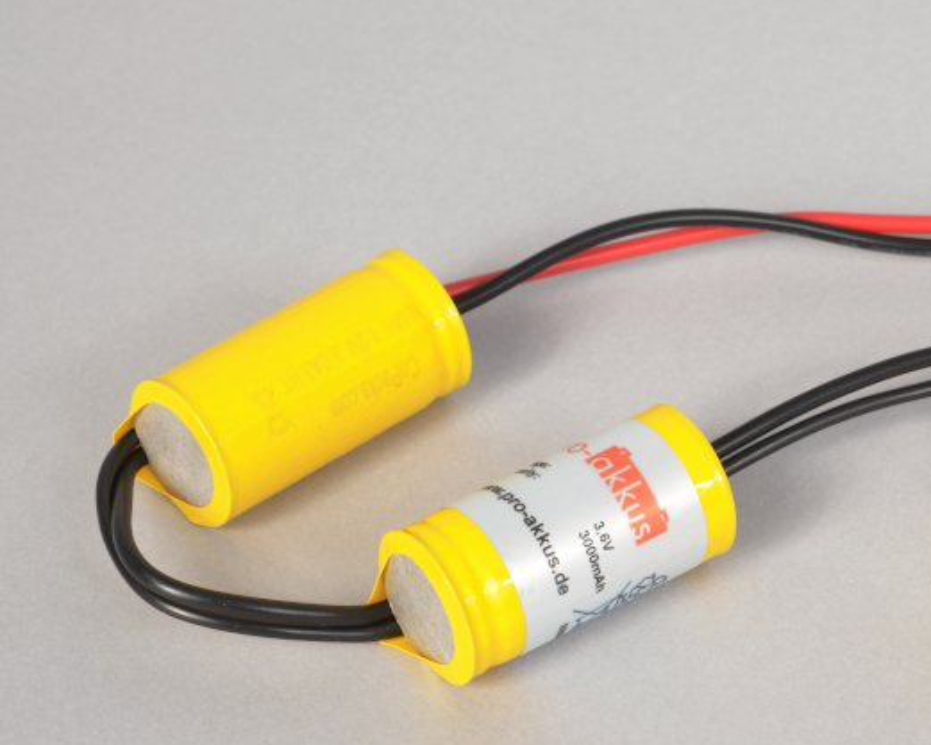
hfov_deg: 12.7
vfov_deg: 10.2
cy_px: 465
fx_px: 4161
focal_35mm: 151
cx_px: 686
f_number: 11
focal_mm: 70
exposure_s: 1/160
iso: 200
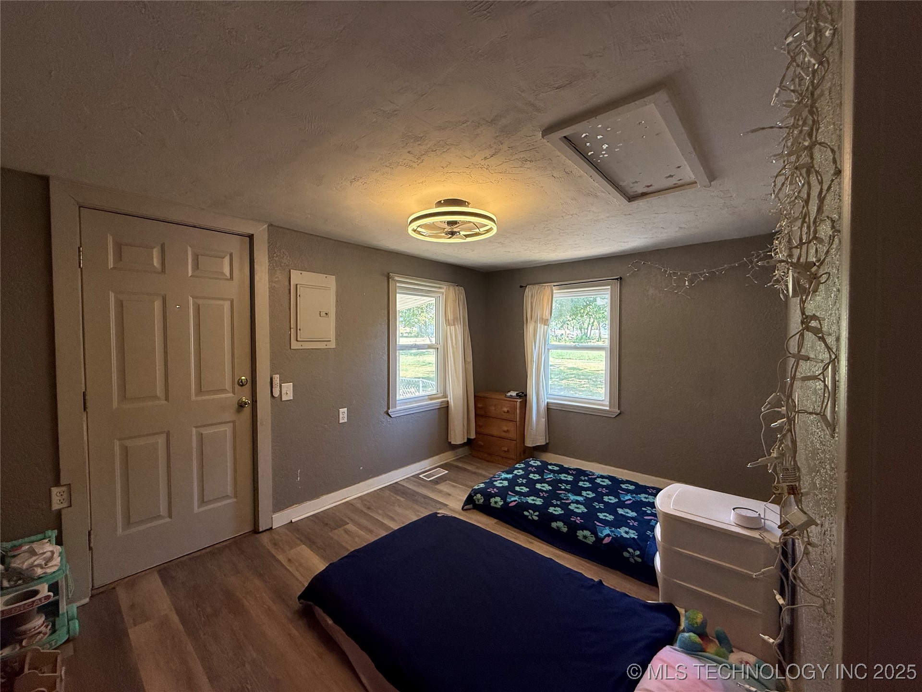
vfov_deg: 85.7
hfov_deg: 102.1
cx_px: 461
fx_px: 373
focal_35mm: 14
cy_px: 346
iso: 160
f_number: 2.2
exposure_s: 1/99
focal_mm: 2.22
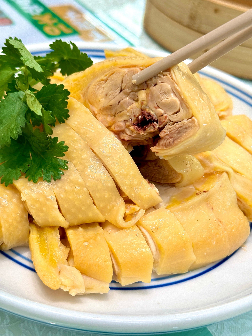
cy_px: 168
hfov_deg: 30.3
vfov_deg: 39.7
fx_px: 466
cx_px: 126
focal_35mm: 48
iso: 64
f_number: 1.78
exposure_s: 1/172
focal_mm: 6.76
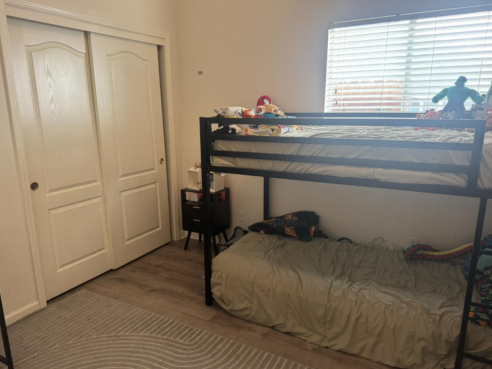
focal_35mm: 25
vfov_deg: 54.9
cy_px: 188
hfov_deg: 69.4
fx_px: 355
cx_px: 237
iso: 200
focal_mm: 6.76
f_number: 1.78
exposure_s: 1/60
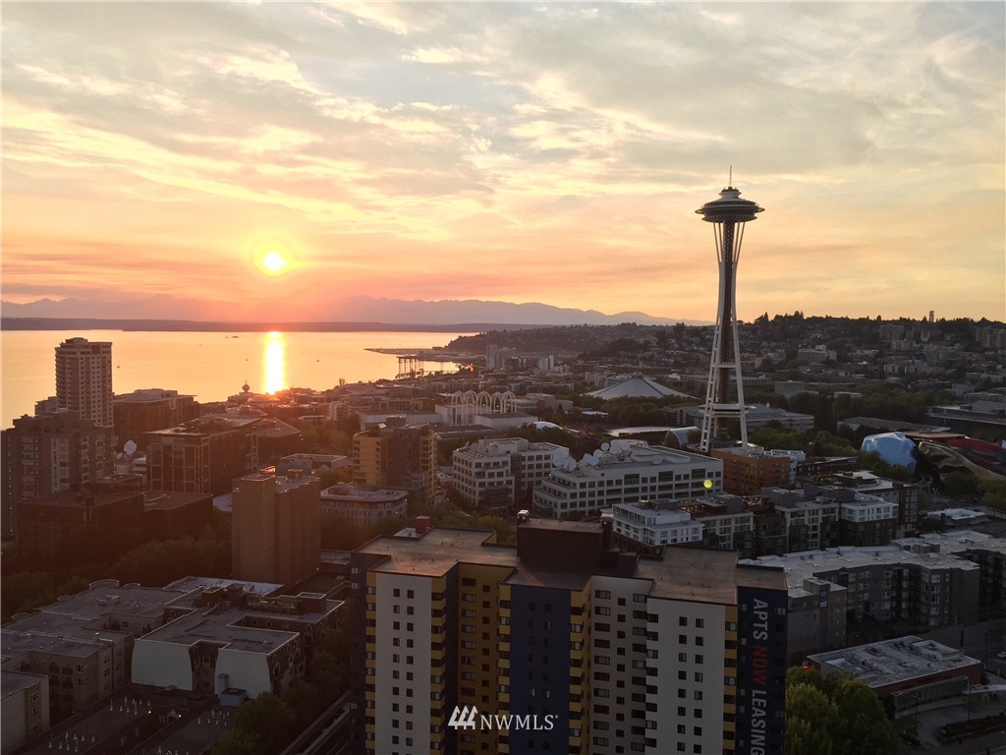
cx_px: 503
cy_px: 378
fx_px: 843
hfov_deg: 61.7
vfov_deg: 48.2
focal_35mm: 29
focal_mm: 4.15
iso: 32
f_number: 2.2
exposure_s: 1/732
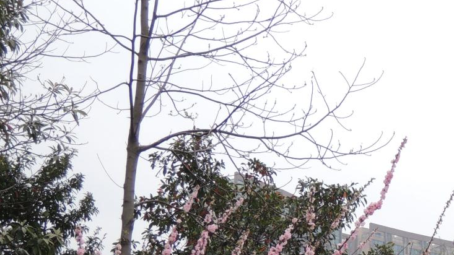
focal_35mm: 107
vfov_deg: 11.2
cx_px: 451
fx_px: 1288
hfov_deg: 19.4
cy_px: 276
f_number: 2.8
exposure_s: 1/1000
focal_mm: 8.1
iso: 100
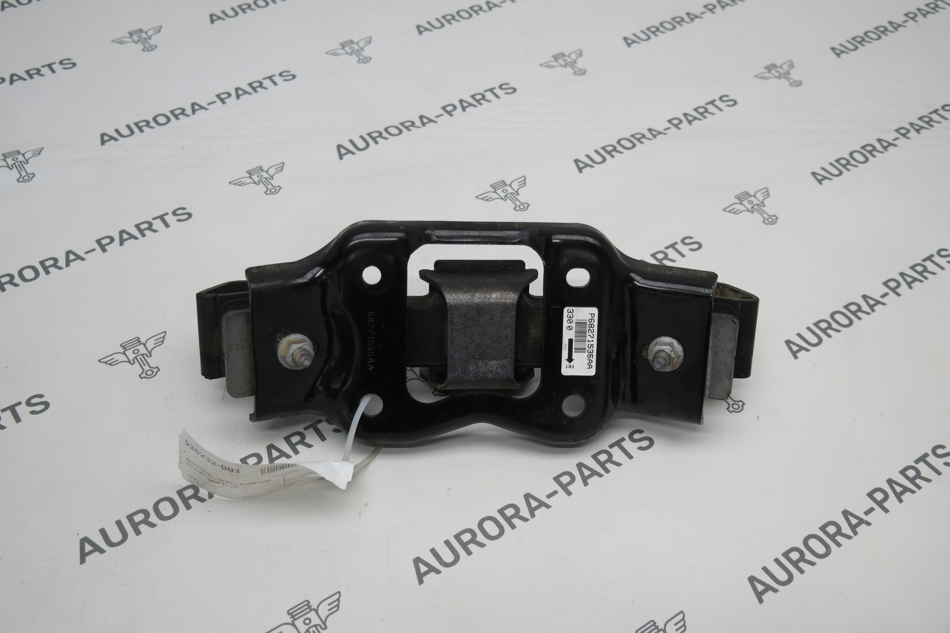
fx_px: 1082
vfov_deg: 32.6
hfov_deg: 47.4
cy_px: 316
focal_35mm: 41
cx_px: 475
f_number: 4
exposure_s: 1/100
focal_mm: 27
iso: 200
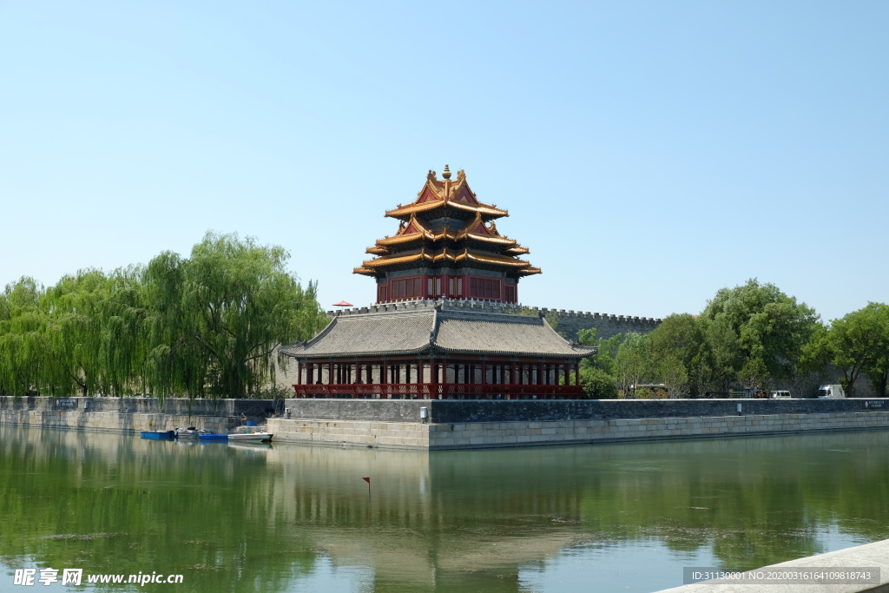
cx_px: 444
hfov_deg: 48.5
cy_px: 296
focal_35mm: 40
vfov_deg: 33.4
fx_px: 988
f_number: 5.6
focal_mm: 26.5
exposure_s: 1/250
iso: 320
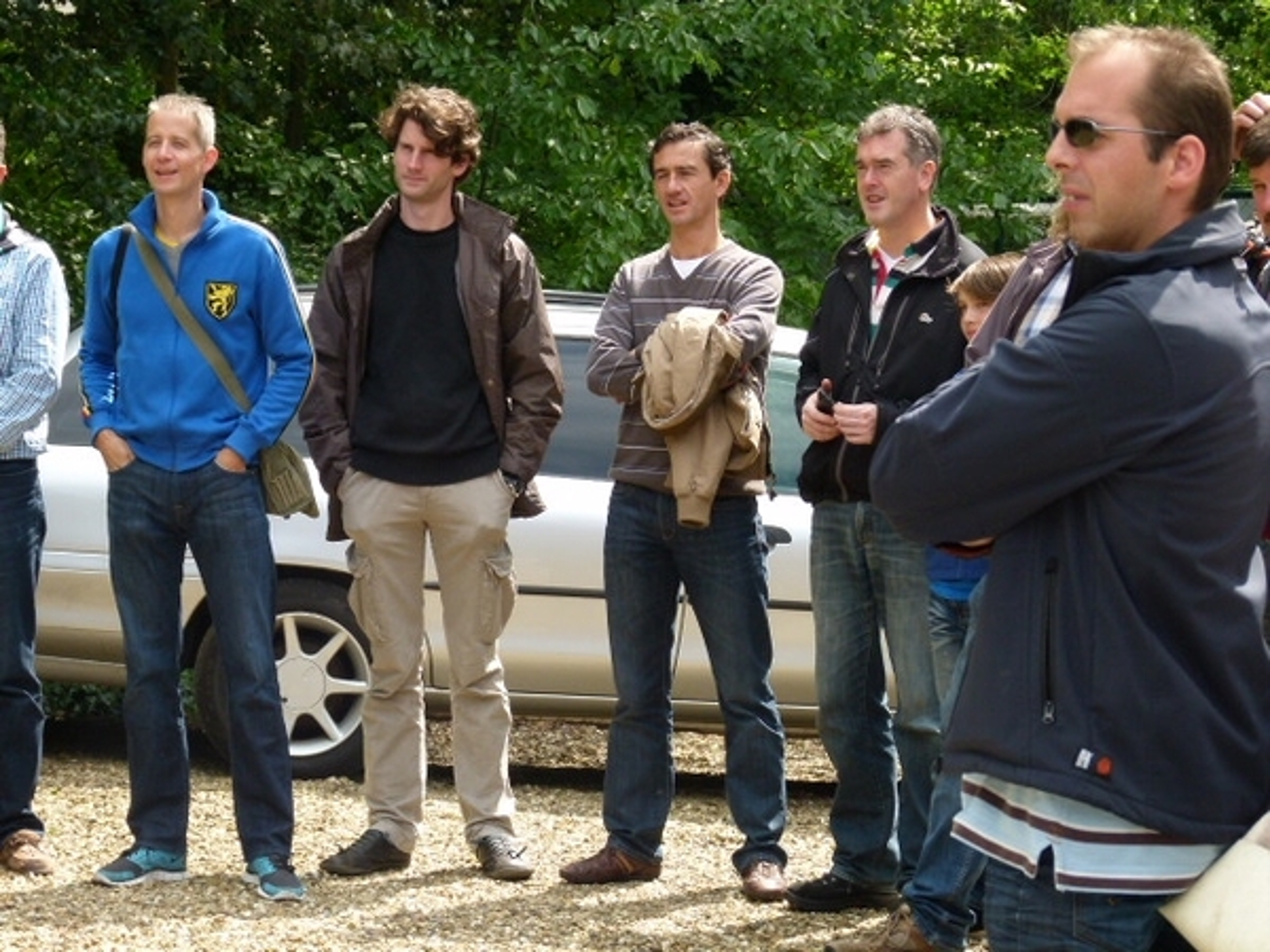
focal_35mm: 132
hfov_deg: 14.9
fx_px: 4843
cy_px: 476
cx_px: 635
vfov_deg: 11.2
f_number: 4
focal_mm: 23.7
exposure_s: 1/320
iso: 125
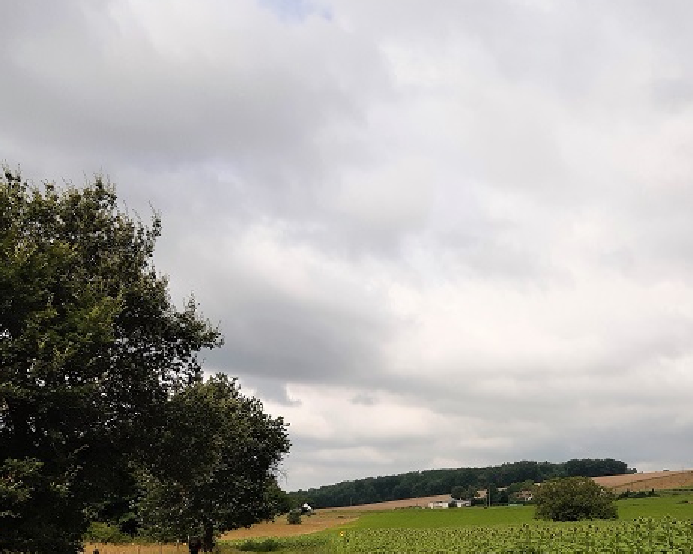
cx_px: 493
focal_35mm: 44
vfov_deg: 33.5
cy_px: 417
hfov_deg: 41.1
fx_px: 903
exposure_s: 1/2732
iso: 40
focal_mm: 3.92
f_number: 1.7
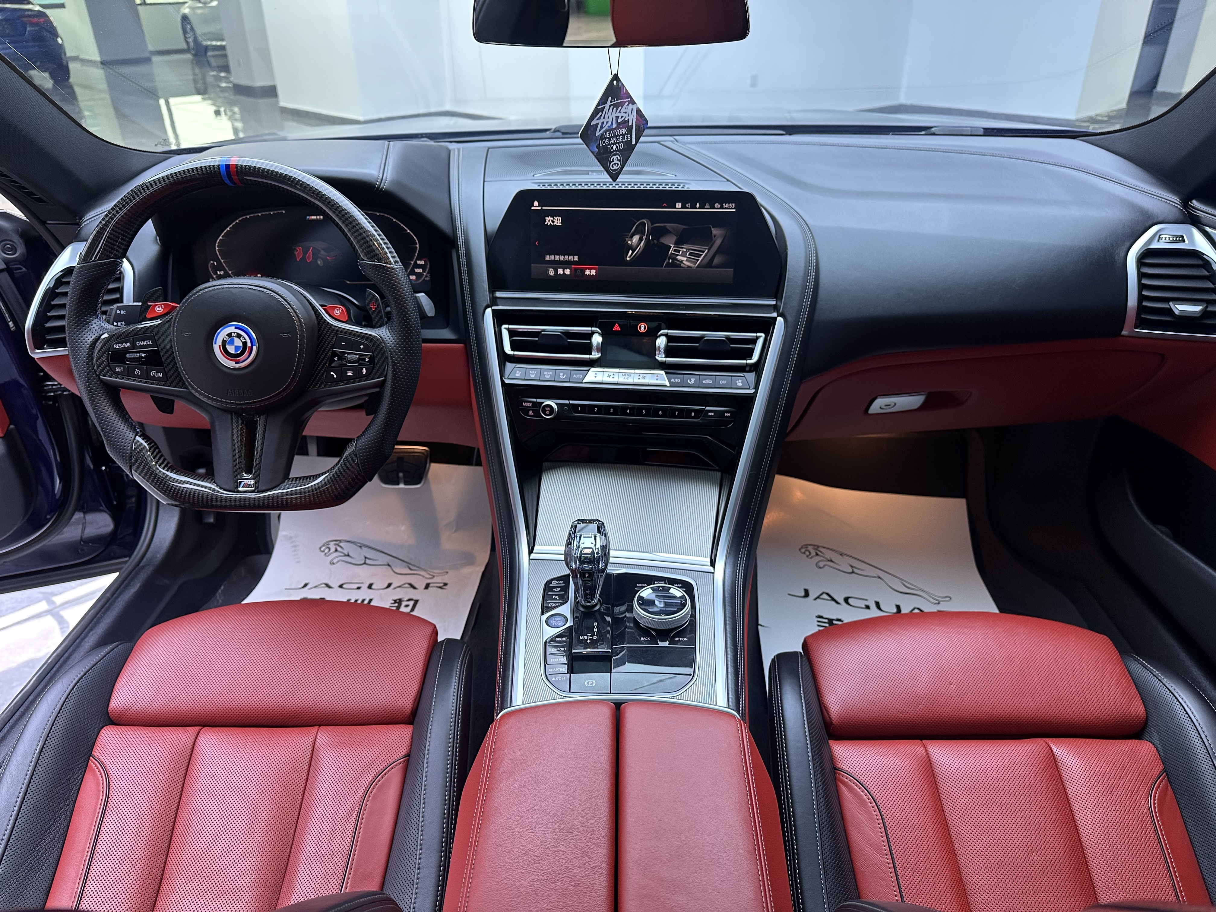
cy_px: 456
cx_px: 608
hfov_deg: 71.6
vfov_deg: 56.8
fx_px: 843
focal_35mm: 24
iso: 160
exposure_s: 1/81
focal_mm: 6.86
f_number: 1.78
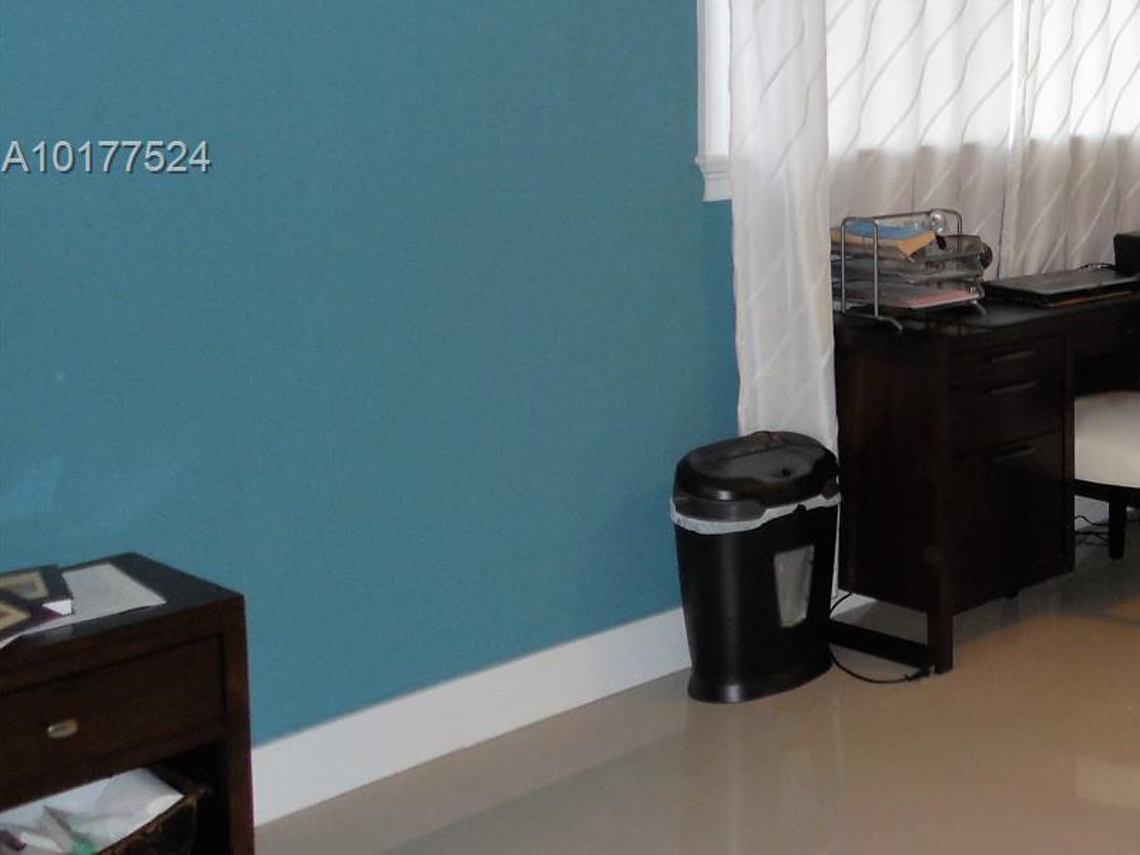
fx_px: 1647
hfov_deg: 34.8
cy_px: 160
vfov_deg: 28.4
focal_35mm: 50
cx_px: 1134
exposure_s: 1/25
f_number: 3.3
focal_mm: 4.5
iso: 200
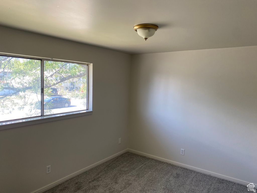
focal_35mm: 26
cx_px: 128
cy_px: 96
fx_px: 193
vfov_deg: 53.1
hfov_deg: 67.3
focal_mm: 4.25
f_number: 1.8
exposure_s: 1/122
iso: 50
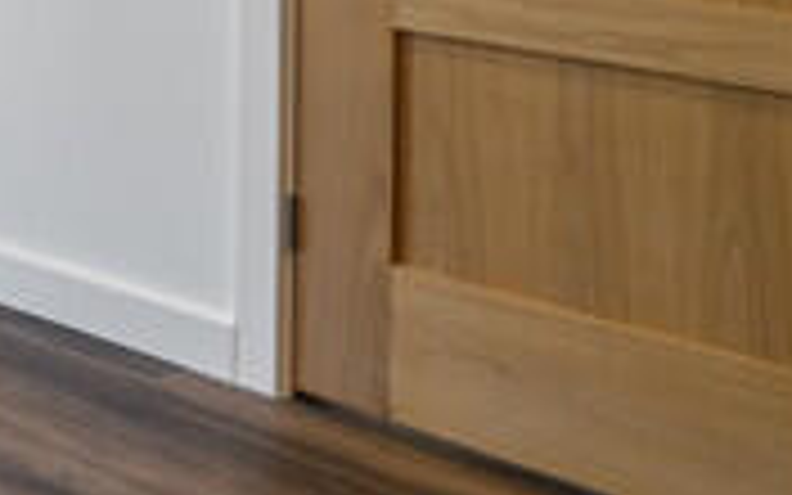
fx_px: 1792
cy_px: -344
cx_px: -810
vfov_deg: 14.2
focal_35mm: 83
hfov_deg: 17.5
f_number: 8
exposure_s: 1/13
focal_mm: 14
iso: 400
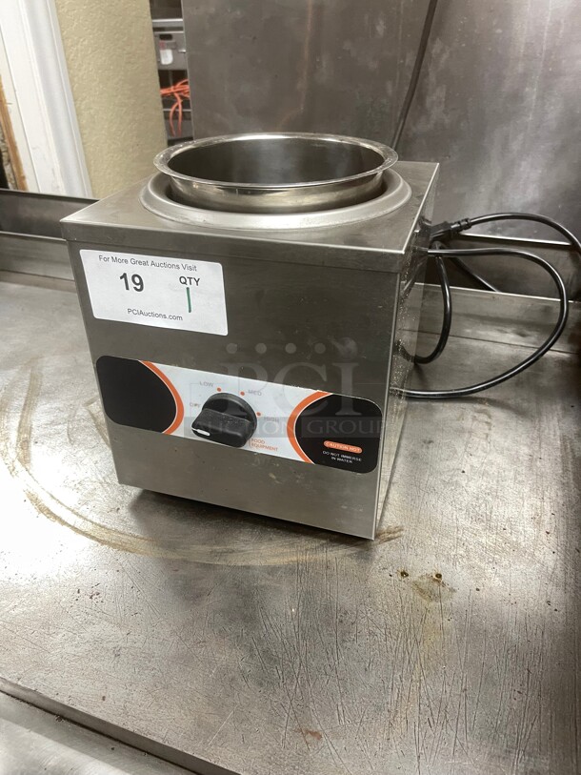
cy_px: 388
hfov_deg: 53.1
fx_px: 582
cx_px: 290
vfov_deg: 67.3
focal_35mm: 26
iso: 160
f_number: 1.6
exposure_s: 1/60
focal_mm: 5.1
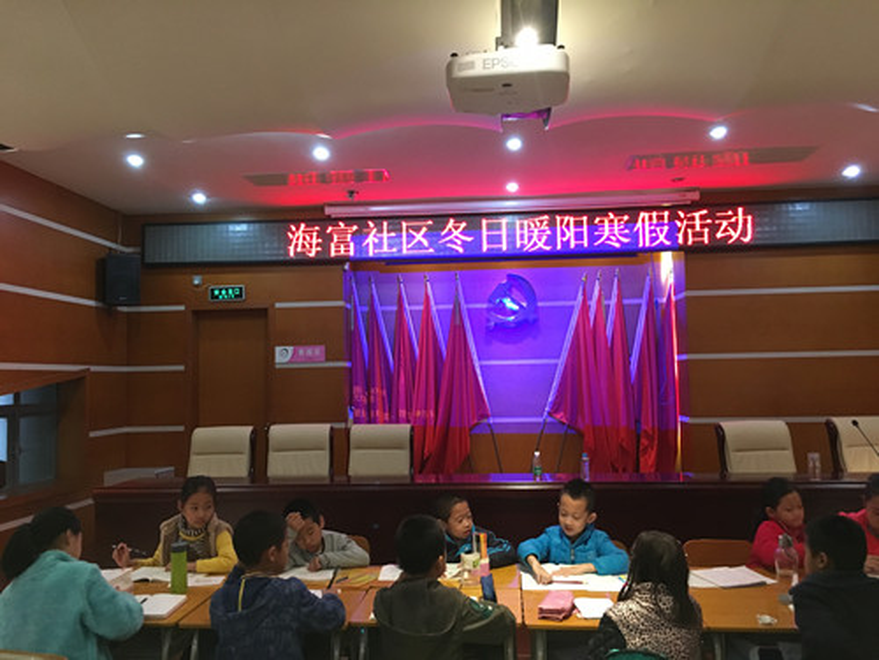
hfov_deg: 61.7
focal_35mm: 29
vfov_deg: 48.2
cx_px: 440
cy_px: 330
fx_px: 736
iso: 200
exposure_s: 1/25
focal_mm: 4.15
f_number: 2.2
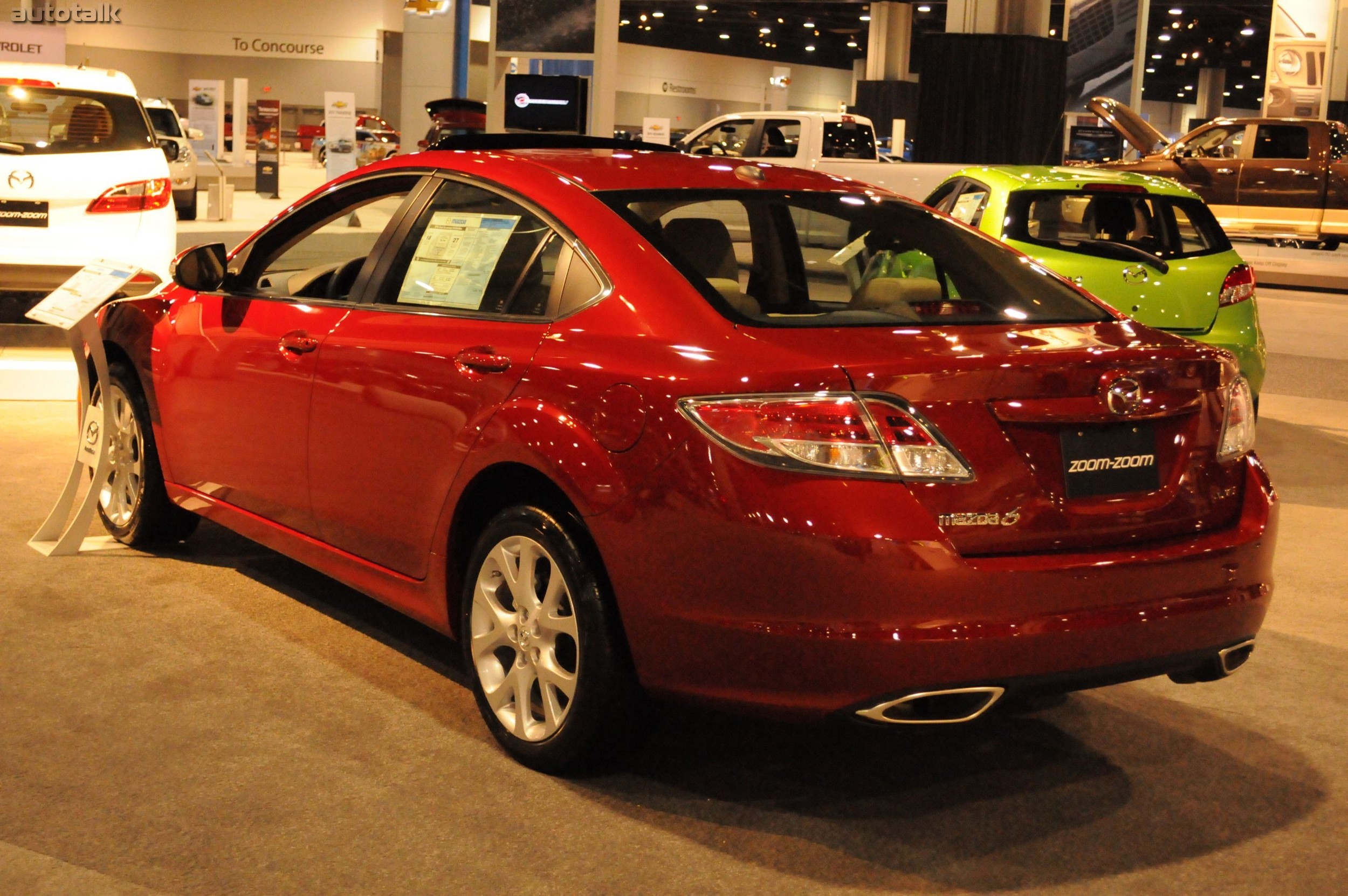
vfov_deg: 25.7
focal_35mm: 52
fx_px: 1964
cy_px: 448
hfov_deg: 37.9
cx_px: 674
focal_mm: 35
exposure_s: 1/160
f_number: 5
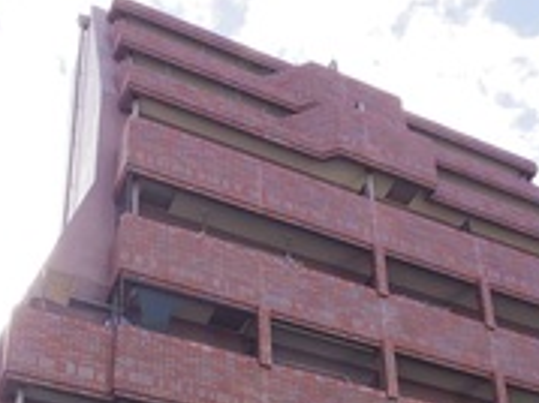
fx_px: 887
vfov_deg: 22.9
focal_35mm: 57
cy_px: 520
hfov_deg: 33.7
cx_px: 328
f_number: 4.5
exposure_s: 1/100
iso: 200
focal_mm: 3.8
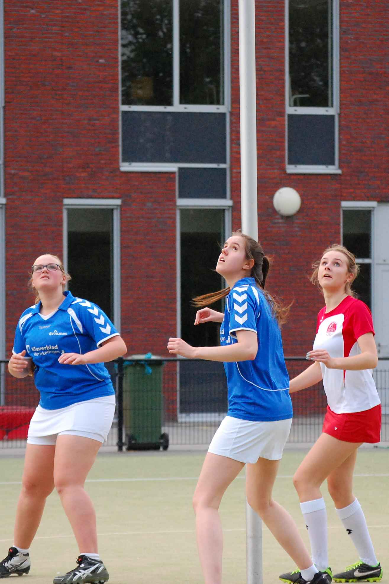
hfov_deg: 11.1
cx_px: 194
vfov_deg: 16.7
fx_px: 1997
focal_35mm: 123
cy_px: 292
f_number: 5
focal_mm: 82
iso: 1600
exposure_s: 1/640
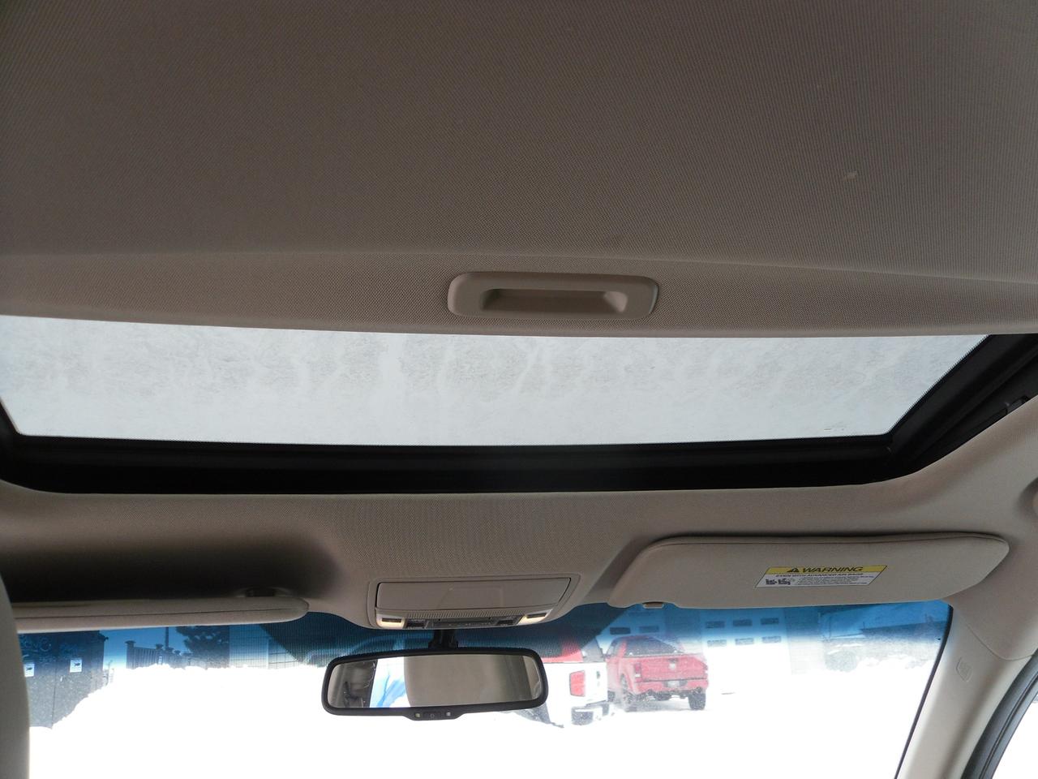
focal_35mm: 35
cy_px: 390
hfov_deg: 52.6
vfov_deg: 40.7
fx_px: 1050
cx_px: 519
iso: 100
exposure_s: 1/69
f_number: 3.5
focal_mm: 6.3
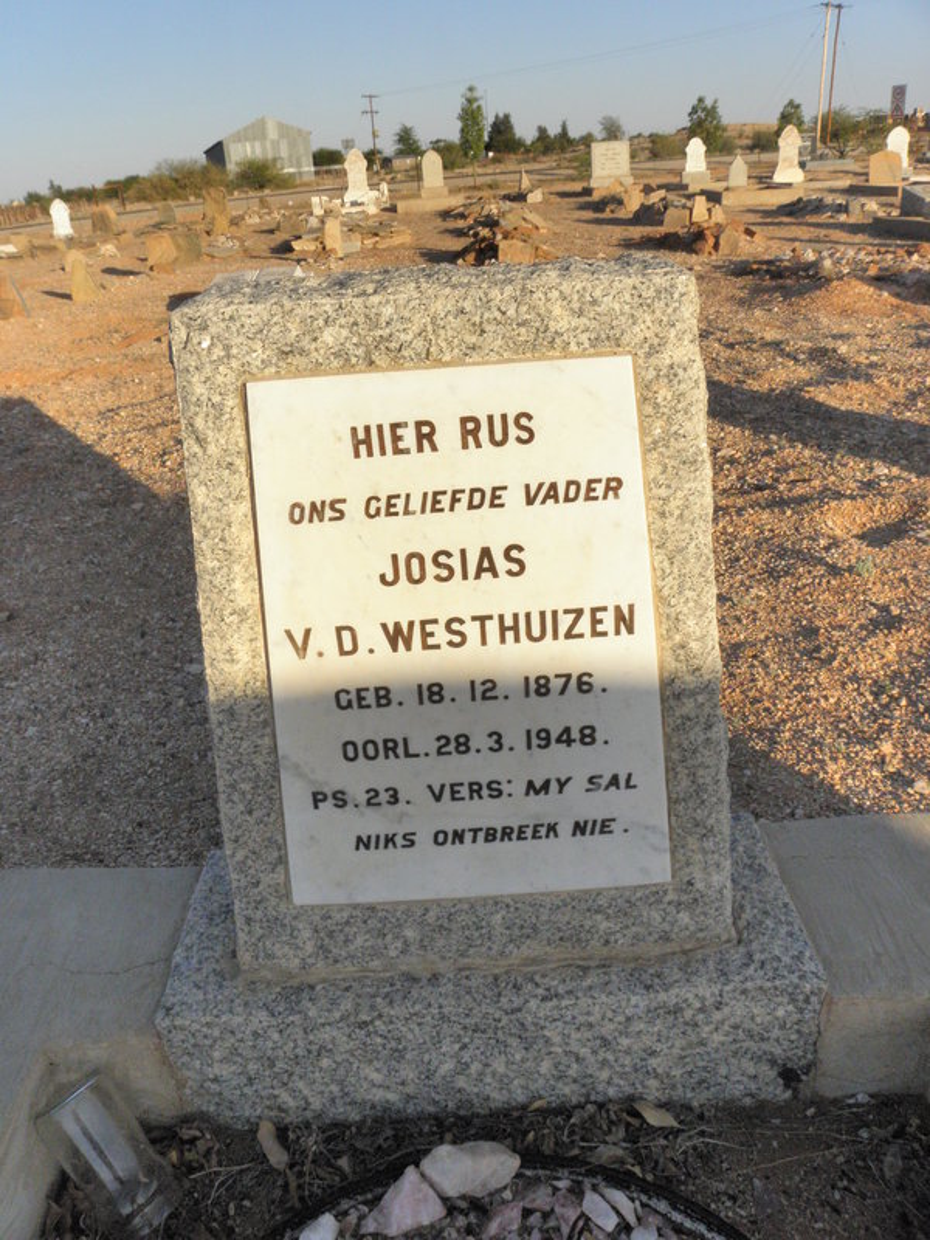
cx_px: 465
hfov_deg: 53.1
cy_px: 620
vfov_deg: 67.3
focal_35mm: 26
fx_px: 931
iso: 200
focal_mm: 4.6
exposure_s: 1/640
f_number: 6.3
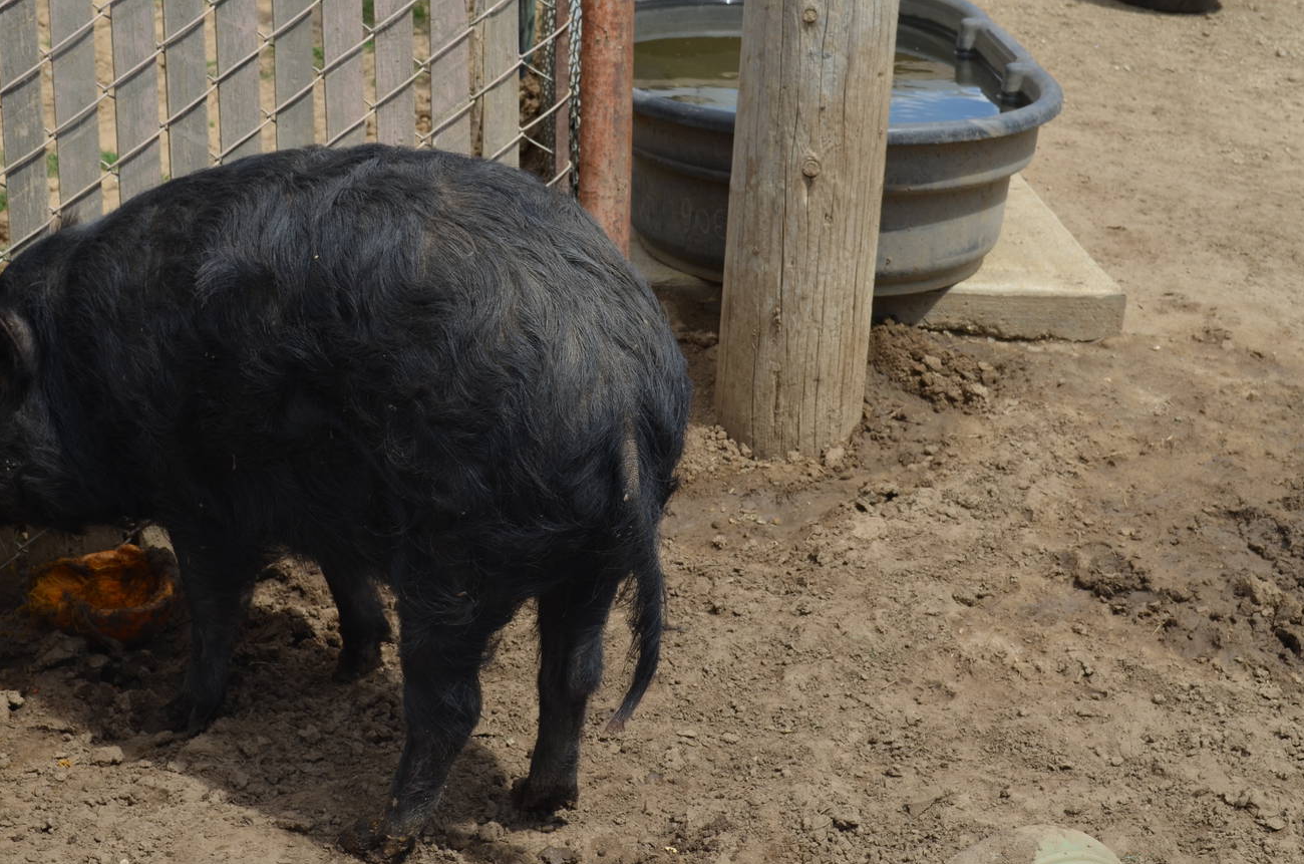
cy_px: 402
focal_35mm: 65
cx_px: 592
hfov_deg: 31.2
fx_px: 2336
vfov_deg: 20.9
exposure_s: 1/250
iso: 100
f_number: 8
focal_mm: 35
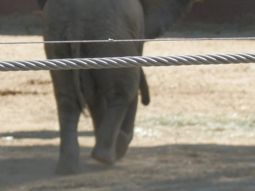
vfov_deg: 4.3
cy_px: 85
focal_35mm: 345
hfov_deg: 5.7
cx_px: 176
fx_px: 2542
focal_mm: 40.2
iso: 250
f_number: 6.1
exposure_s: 1/500
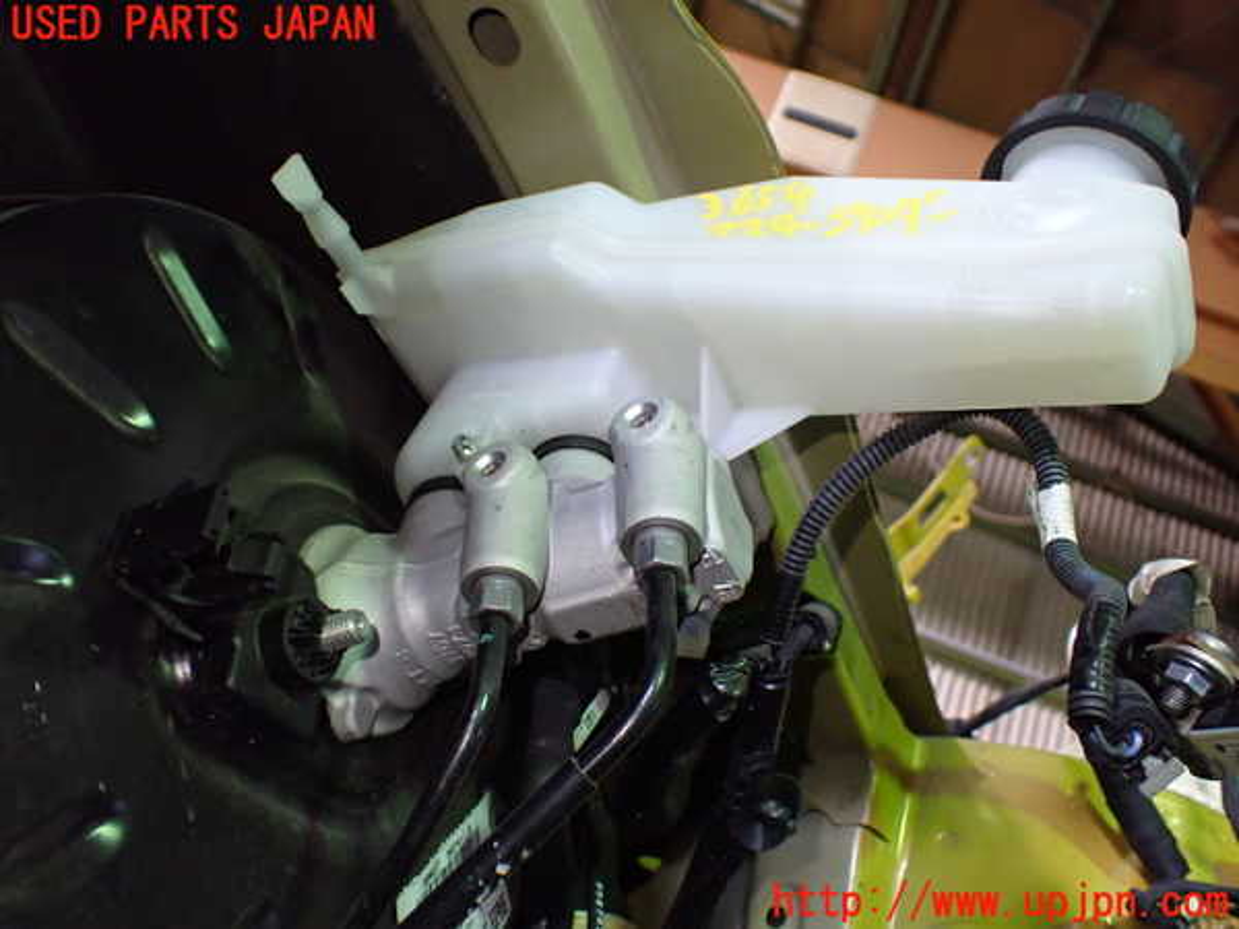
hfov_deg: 60.0
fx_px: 1074
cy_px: 464
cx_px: 620
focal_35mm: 30
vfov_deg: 46.8
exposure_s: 1/125
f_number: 2.3
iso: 800
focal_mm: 5.4
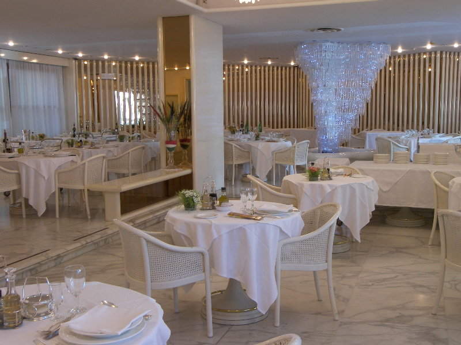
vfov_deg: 32.9
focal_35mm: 44
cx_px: 230
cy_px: 172
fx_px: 586
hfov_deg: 42.9
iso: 100
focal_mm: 9.2
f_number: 3.6
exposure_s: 1/15
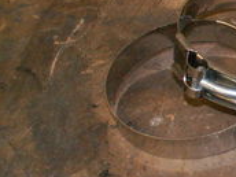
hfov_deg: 13.5
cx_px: 438
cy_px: 125
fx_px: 886
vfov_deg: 11.4
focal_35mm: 130
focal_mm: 5.86
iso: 160
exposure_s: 1/40
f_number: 2.8
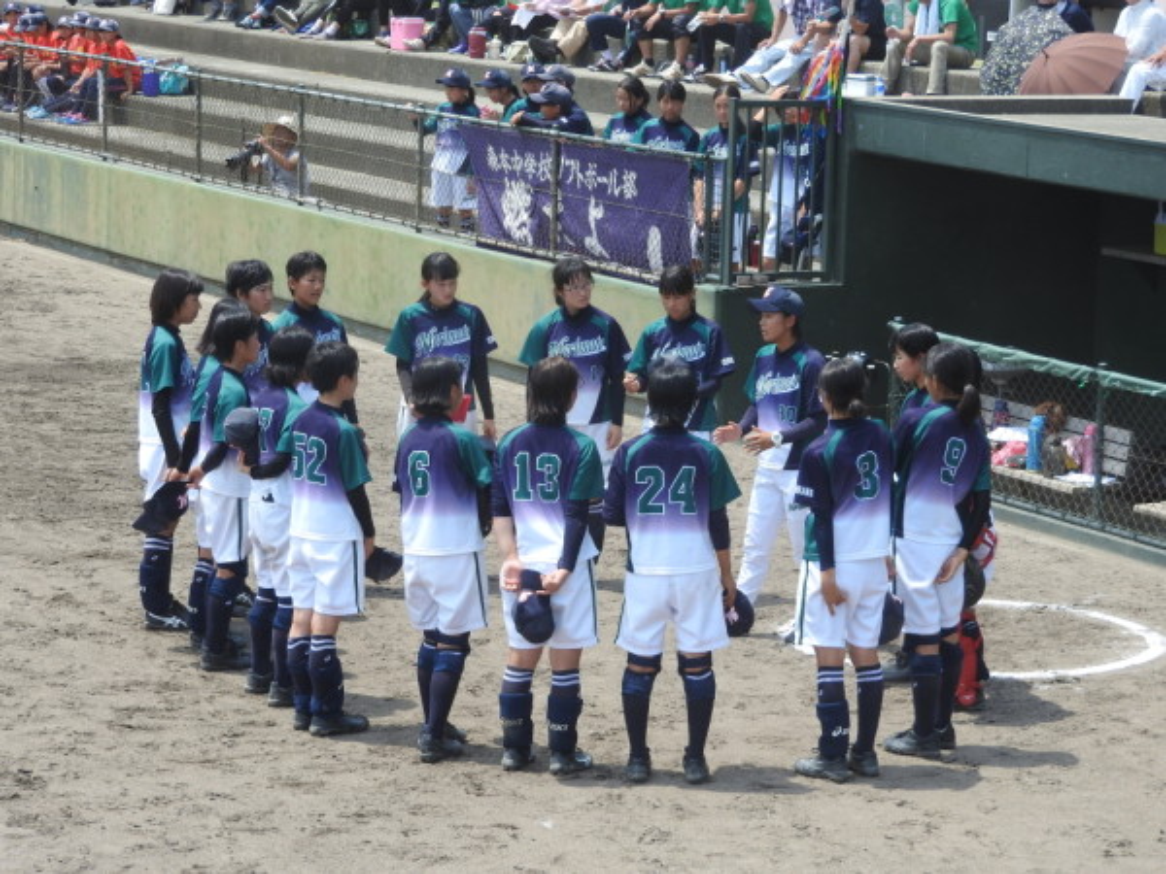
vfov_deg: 12.9
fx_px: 3874
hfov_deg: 17.1
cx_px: 583
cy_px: 437
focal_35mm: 115
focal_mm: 20.6
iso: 100
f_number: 5
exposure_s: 1/320
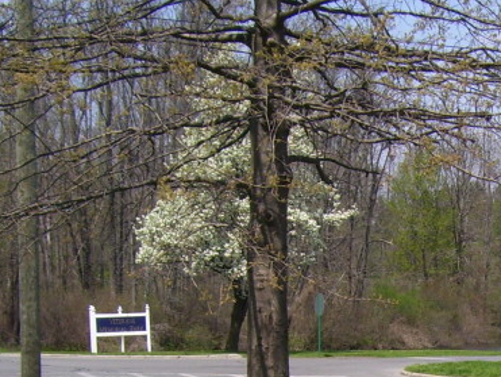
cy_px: 481
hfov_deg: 18.7
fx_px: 1478
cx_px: 510
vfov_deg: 14.0
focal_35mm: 102
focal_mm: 6
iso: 80
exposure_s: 1/500
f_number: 4.8
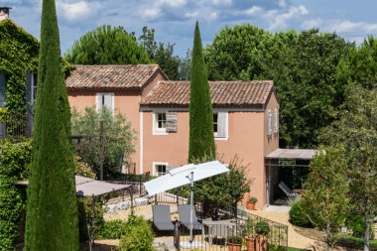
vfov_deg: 17.9
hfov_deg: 26.6
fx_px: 796
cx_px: 135
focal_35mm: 76
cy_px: 104
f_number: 11
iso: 64
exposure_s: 1/125
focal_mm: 28
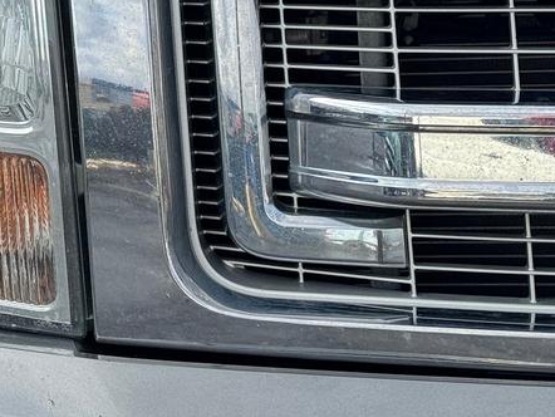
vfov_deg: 10.6
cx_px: -64
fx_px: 2230
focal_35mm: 139
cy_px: -4
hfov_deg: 13.9
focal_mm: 6.76
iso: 64
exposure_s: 1/1681
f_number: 1.78
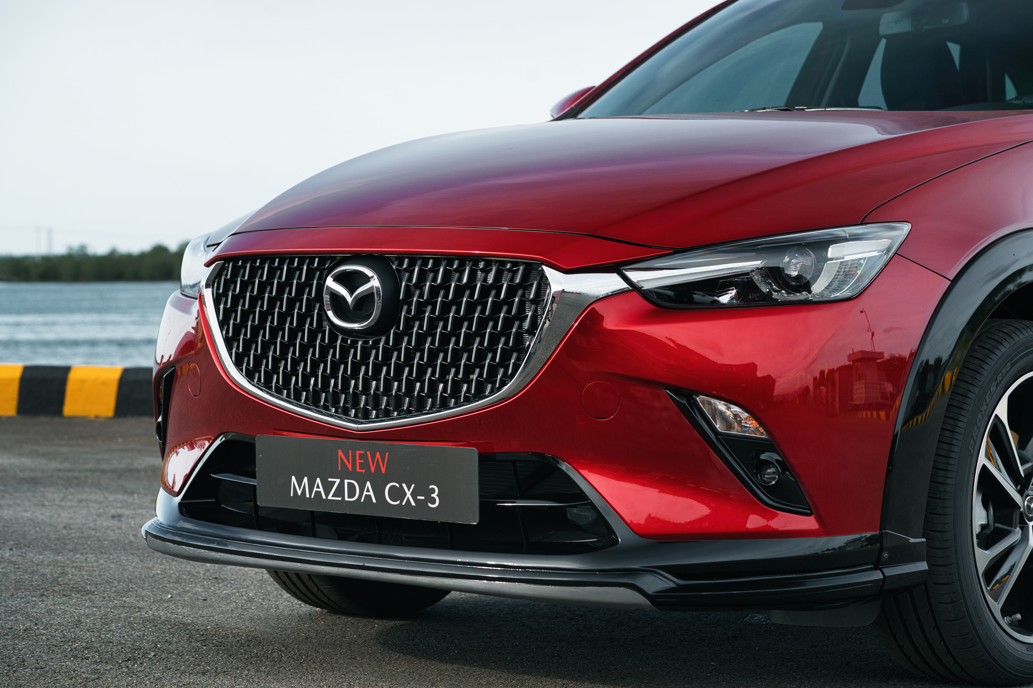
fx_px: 2582
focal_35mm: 90
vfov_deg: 15.2
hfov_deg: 22.6
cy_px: 344
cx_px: 516
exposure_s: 1/250
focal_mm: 90
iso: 500
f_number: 6.3
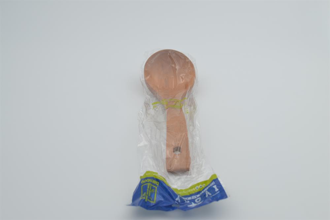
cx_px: 165
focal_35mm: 42
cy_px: 110
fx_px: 385
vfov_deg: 31.9
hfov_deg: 46.4
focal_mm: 28
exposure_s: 1/80
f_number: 5.6
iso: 100
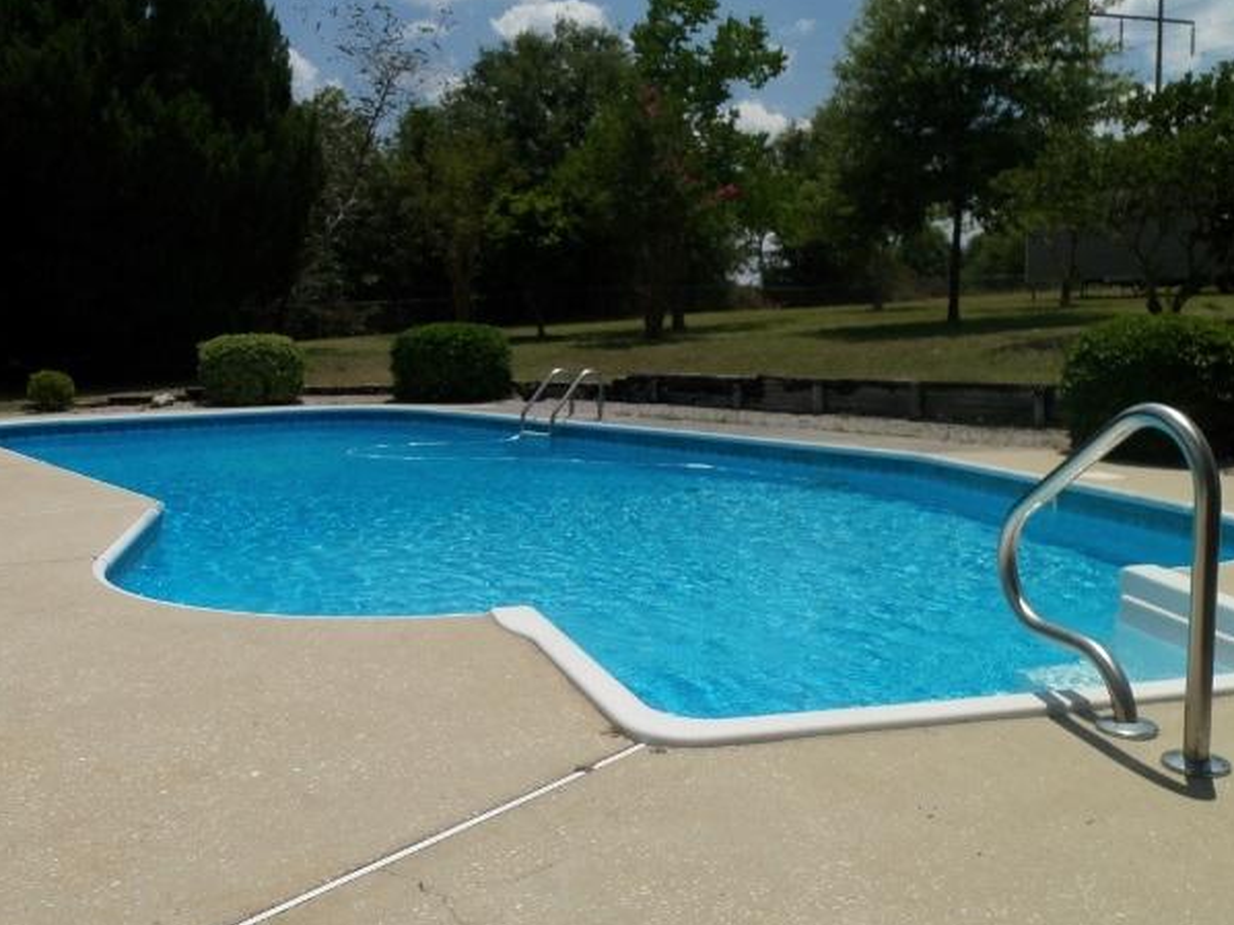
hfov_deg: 58.4
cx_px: 618
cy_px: 447
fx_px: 1105
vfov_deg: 45.4
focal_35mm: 31
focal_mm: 5.2
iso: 80
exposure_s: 1/500
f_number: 8.6
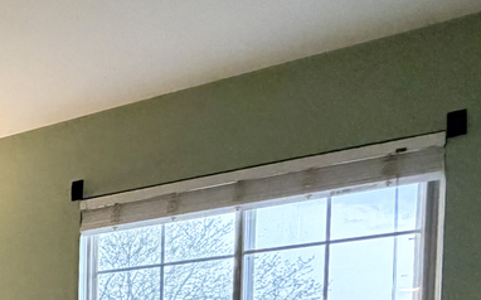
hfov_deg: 26.1
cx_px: -248
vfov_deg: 19.8
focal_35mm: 56
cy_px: 458
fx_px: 733
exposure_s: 1/60
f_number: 2.2
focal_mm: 2.22
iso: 320
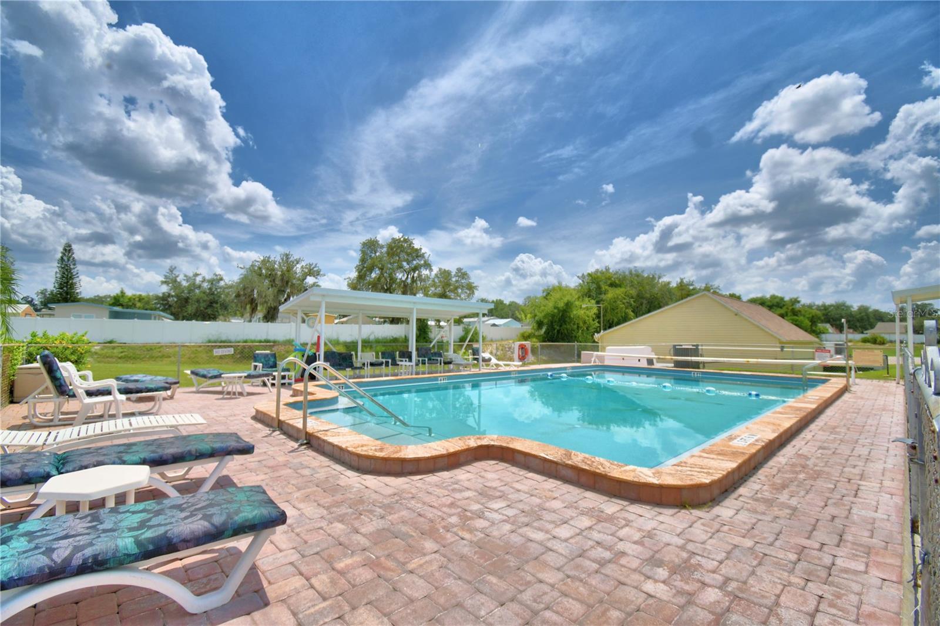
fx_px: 392
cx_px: 470
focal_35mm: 15
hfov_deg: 100.4
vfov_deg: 77.3
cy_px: 313
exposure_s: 1/2500
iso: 100
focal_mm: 10
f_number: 4.5
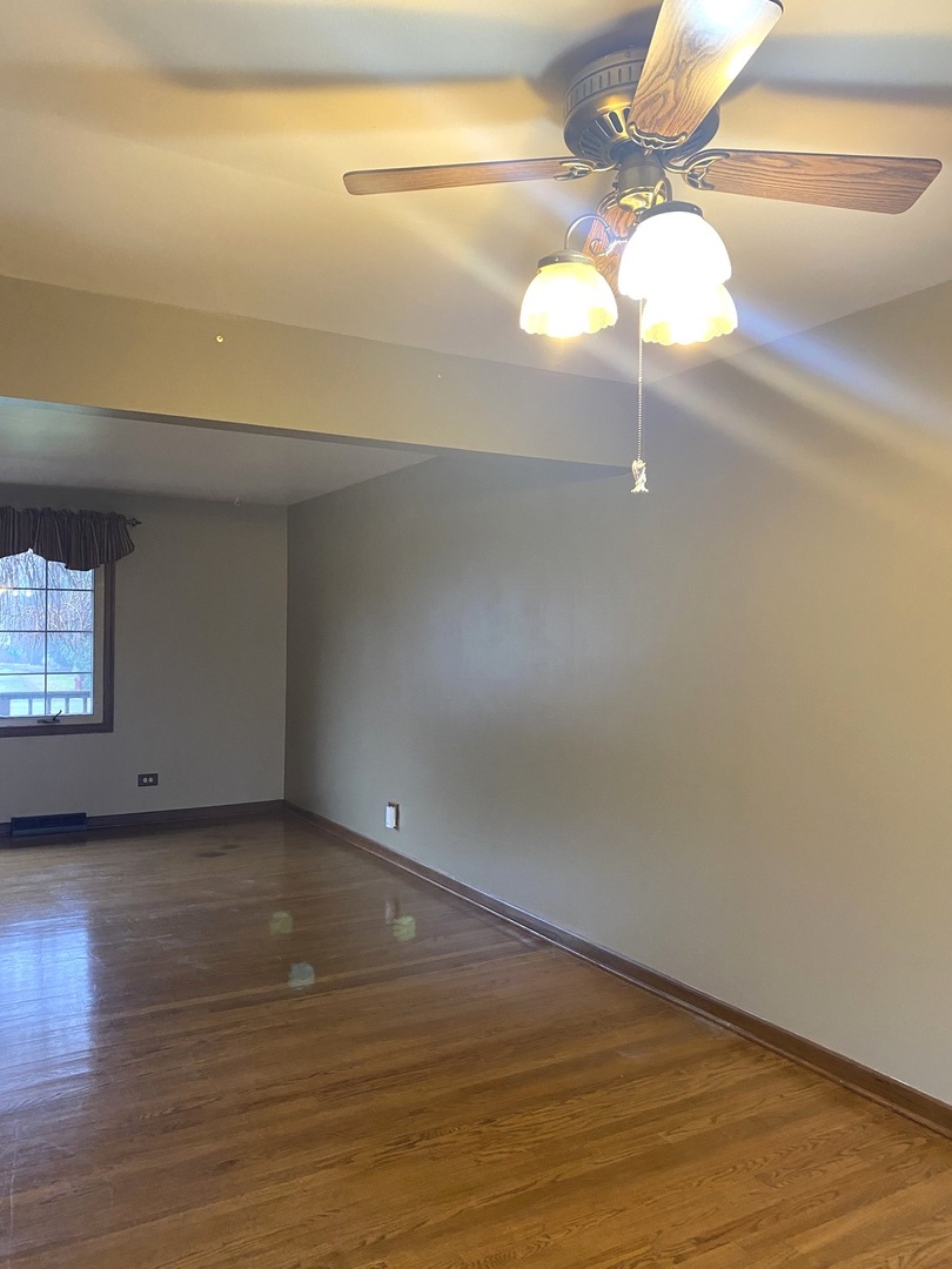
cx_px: 476
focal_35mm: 26
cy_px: 634
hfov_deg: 53.1
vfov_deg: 67.3
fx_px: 953
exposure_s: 1/60
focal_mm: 4.25
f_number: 1.8
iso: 320
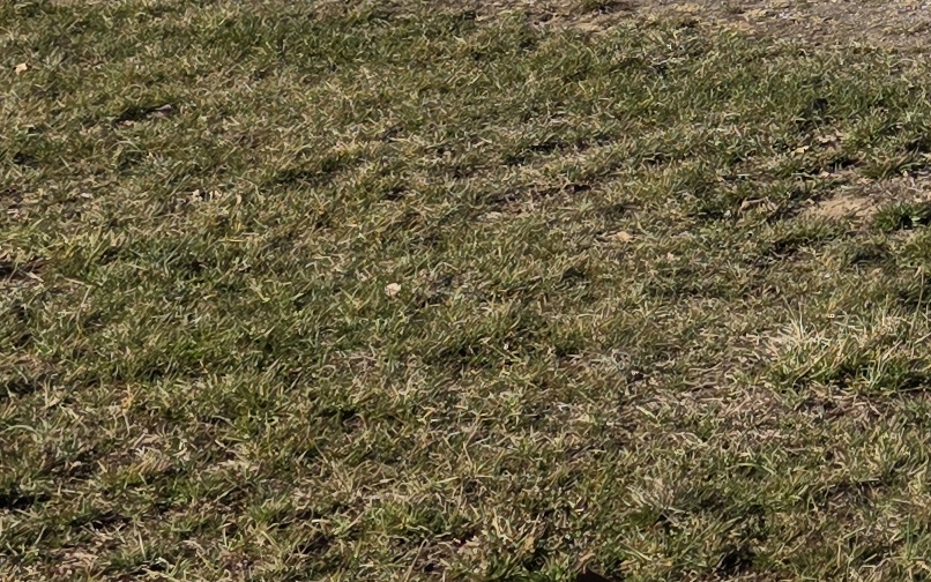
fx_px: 3071
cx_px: 1512
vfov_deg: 9.9
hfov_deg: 15.5
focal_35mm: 121
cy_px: -677
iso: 80
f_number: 1.7
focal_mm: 6.3
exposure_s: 1/7061
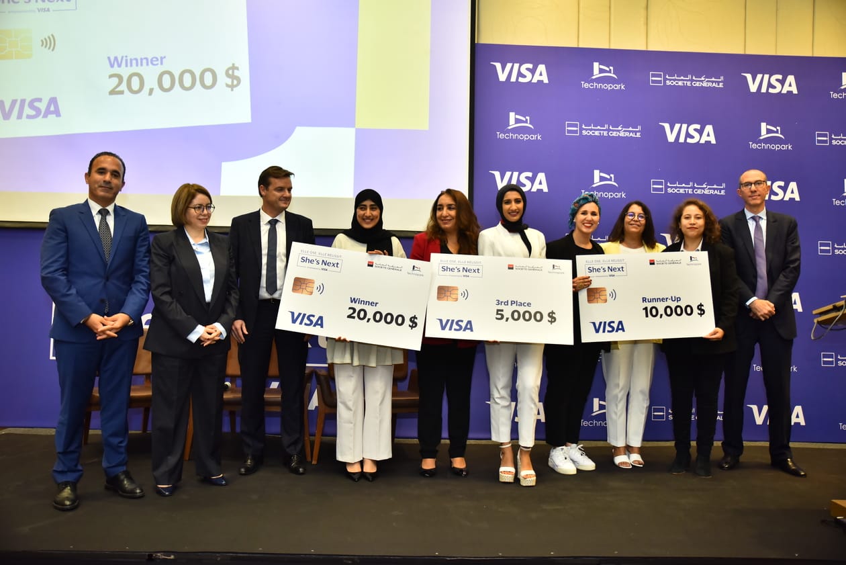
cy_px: 282
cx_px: 423
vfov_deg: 43.6
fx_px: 705
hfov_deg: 61.9
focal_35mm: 30
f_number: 3.2
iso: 1000
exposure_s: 1/200
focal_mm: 30
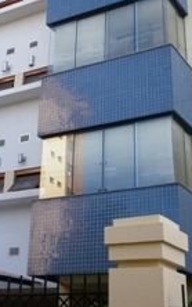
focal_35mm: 62
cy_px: 76
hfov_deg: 20.9
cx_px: 61
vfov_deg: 32.3
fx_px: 518
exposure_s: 1/250
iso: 100
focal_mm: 5.3
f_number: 2.8
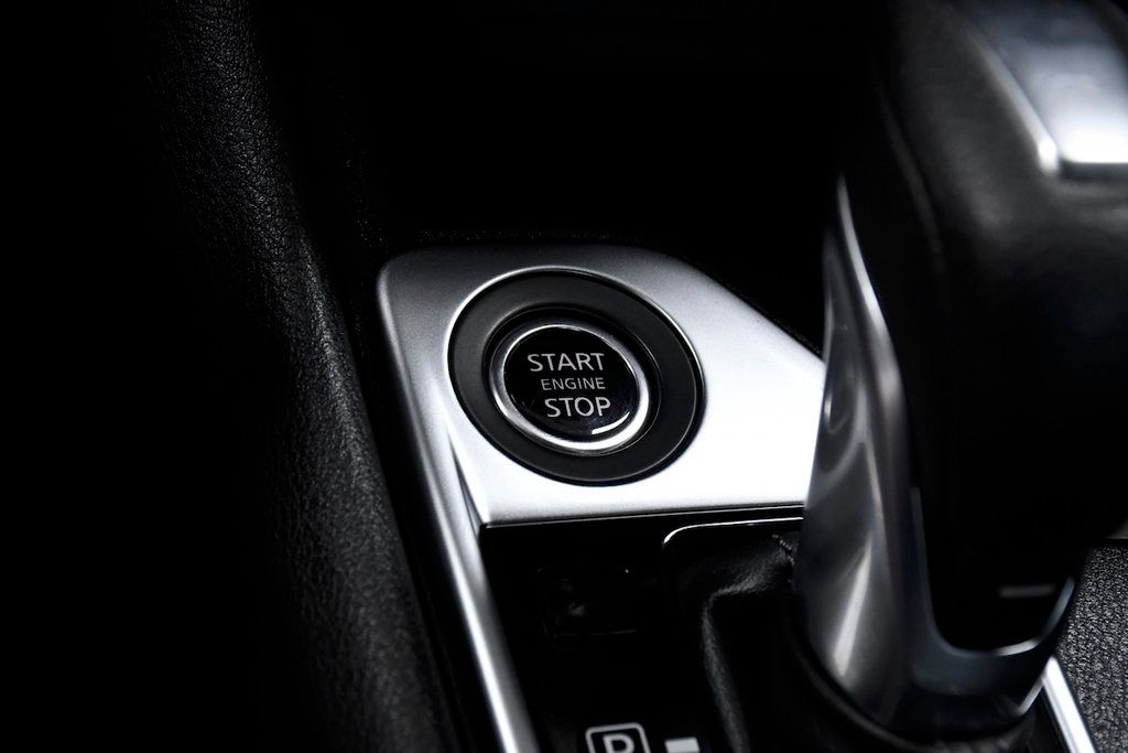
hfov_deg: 27.0
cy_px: 376
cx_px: 564
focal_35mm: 75
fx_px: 2350
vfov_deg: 18.2
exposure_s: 1/200
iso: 2500
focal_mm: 50
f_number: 7.1
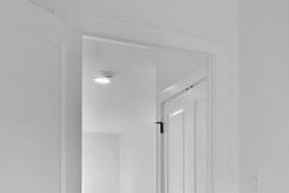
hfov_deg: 25.7
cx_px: 401
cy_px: 229
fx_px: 514
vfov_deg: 20.0
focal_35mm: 64
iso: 400
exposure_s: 1/13
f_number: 8
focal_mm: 8
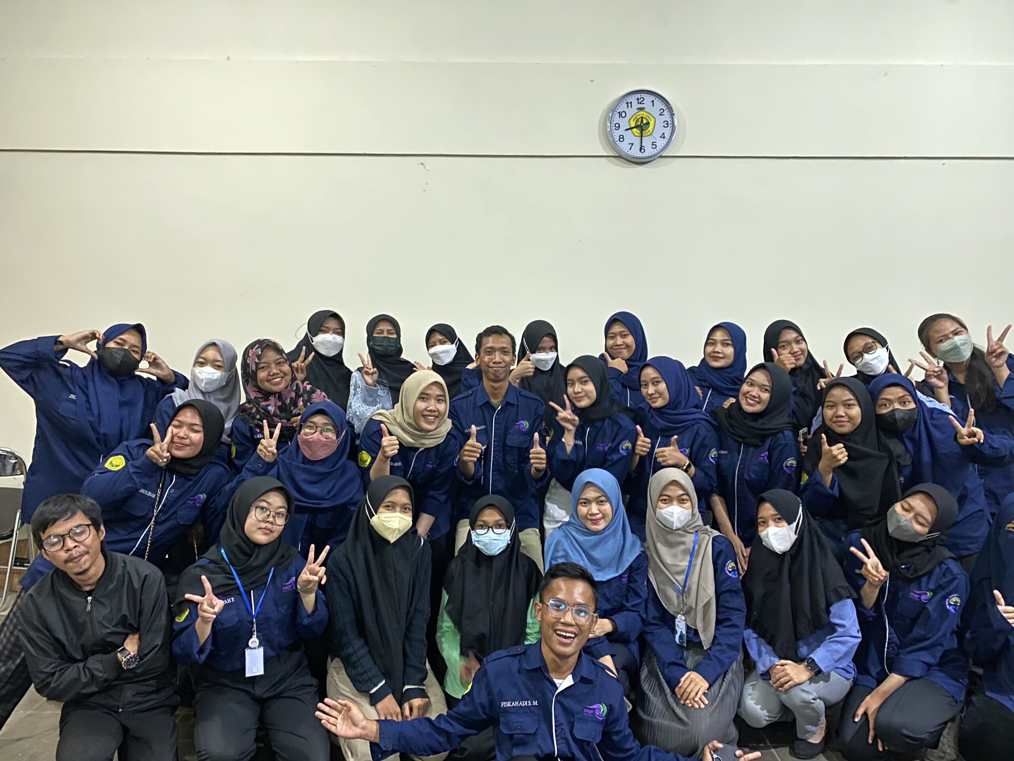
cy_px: 380
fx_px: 762
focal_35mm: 26
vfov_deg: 53.1
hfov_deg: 67.3
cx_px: 507
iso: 1000
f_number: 1.8
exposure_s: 1/17
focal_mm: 4.25
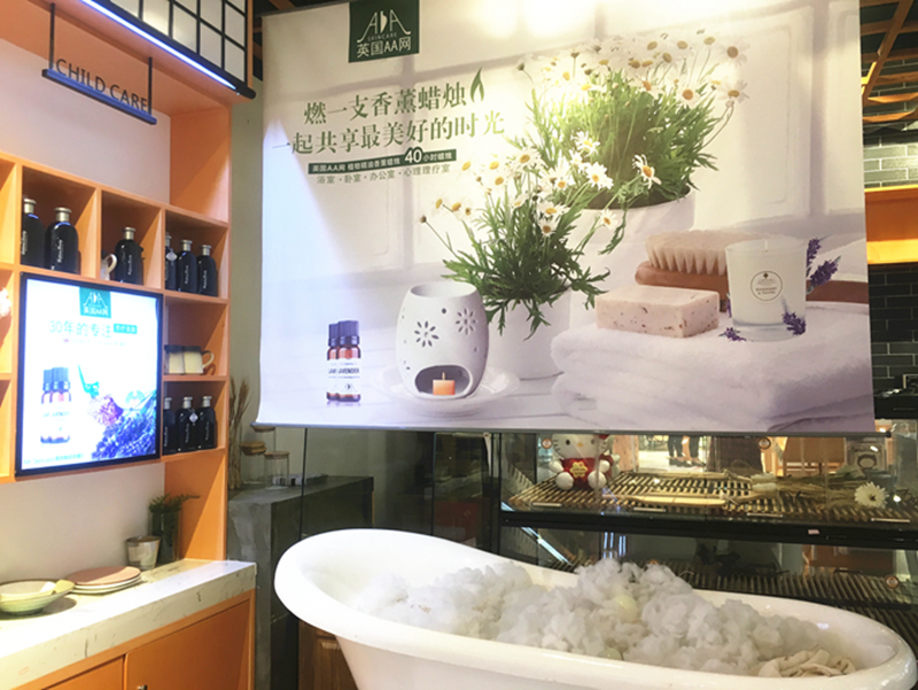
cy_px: 345
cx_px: 459
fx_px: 770
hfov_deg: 61.6
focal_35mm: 29
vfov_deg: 48.3
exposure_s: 1/33
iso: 40
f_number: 2.2
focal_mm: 4.15
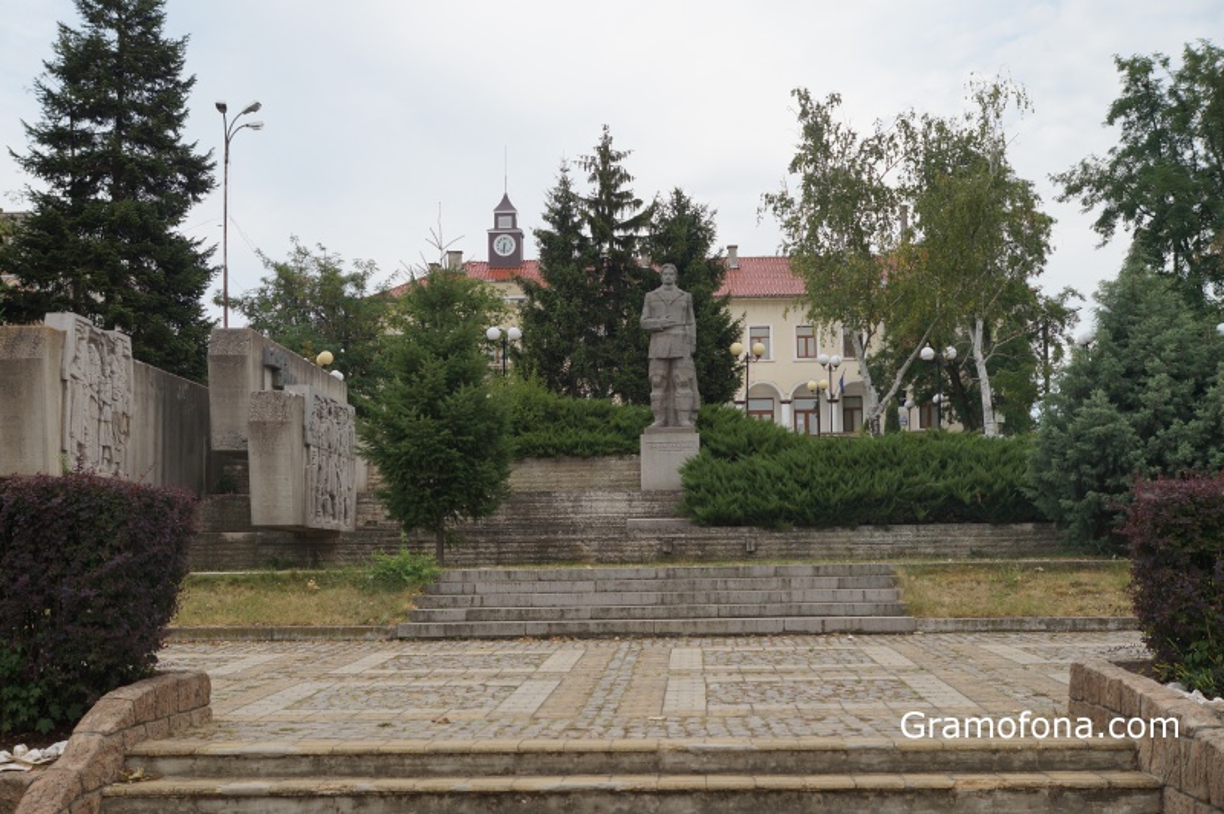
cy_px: 407
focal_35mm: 45
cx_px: 612
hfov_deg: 43.6
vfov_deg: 29.8
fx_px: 1529
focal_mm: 30
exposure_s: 1/250
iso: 100
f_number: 5
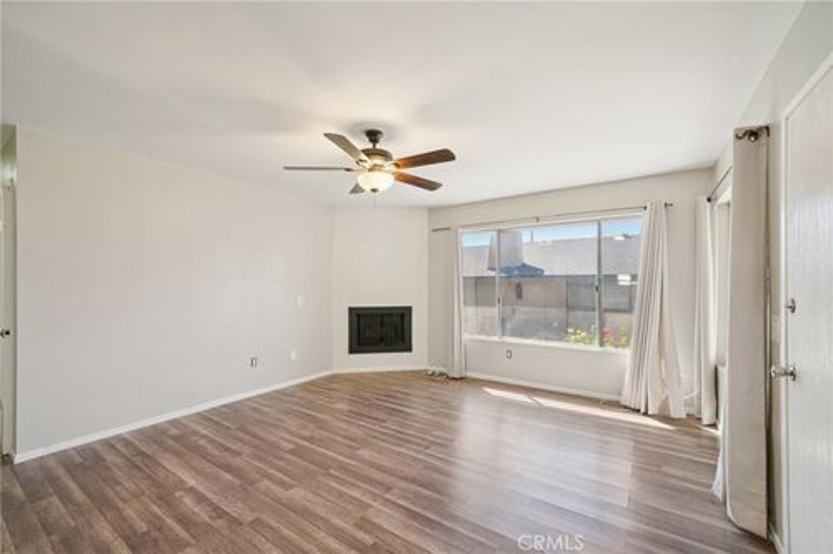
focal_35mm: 14
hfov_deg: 104.3
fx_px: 324
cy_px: 277
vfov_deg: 81.2
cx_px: 416
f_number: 8
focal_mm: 14
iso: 400
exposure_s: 1/13
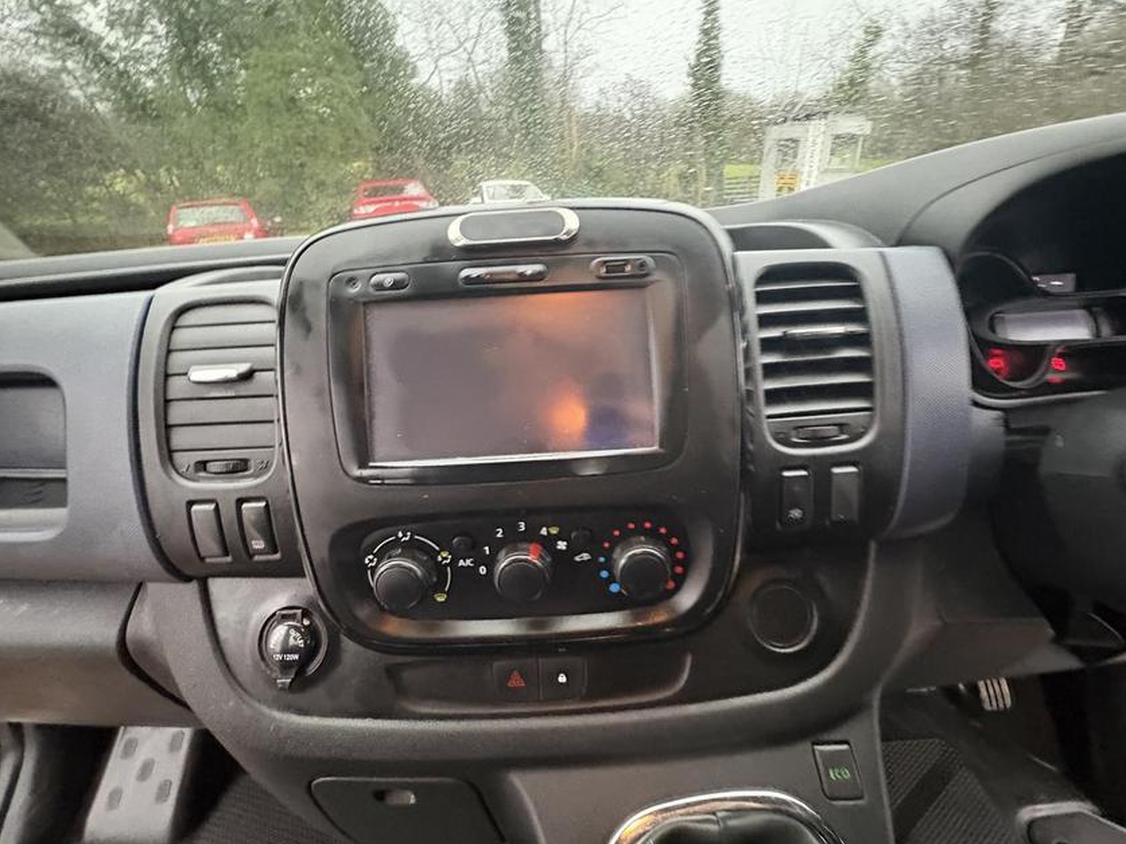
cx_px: 591
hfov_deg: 98.1
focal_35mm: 15
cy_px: 407
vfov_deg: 81.7
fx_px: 488
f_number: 2.2
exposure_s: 1/30
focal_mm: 2.22
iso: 1250
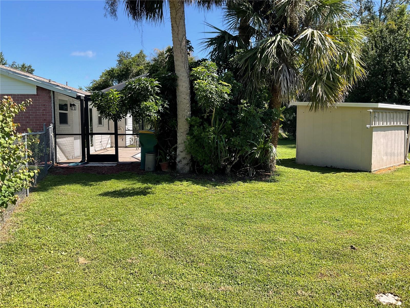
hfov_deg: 61.7
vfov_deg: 48.2
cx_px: 205
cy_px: 154
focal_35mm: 29
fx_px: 343
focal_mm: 3
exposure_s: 1/997
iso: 16
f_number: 1.8
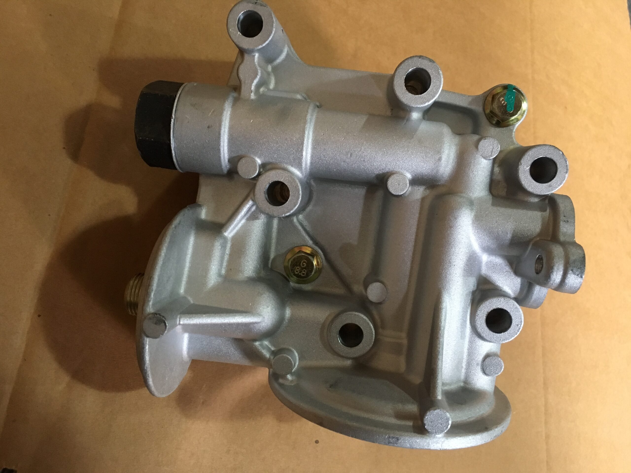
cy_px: 236
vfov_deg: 48.2
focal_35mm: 29
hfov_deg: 61.7
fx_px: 529
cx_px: 316
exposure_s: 1/33
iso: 250
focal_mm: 4.15
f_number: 2.2
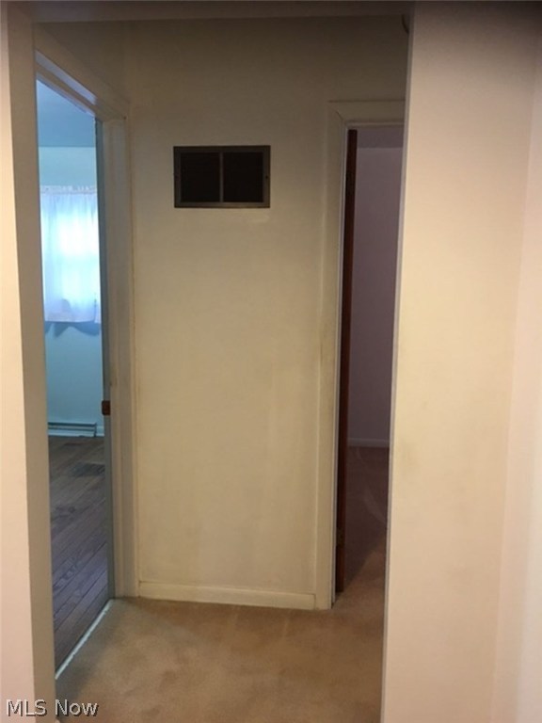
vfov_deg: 61.7
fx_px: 605
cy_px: 362
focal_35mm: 29
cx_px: 271
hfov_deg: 48.2
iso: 80
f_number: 2.2
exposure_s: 1/15
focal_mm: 4.15
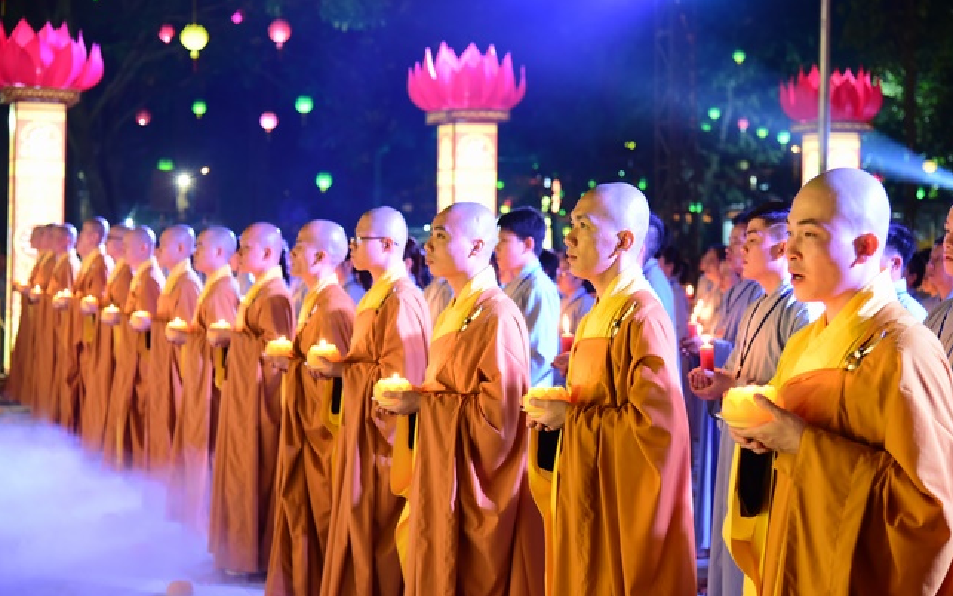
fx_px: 1740
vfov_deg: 19.4
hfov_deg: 30.6
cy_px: 295
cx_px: 479
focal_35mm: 67
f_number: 4
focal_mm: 65
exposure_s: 1/25
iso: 2500
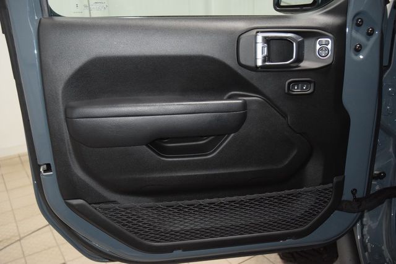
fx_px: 396
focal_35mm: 36
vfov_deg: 36.9
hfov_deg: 53.1
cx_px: 198
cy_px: 132
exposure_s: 1/125
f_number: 3.8
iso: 2200
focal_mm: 24
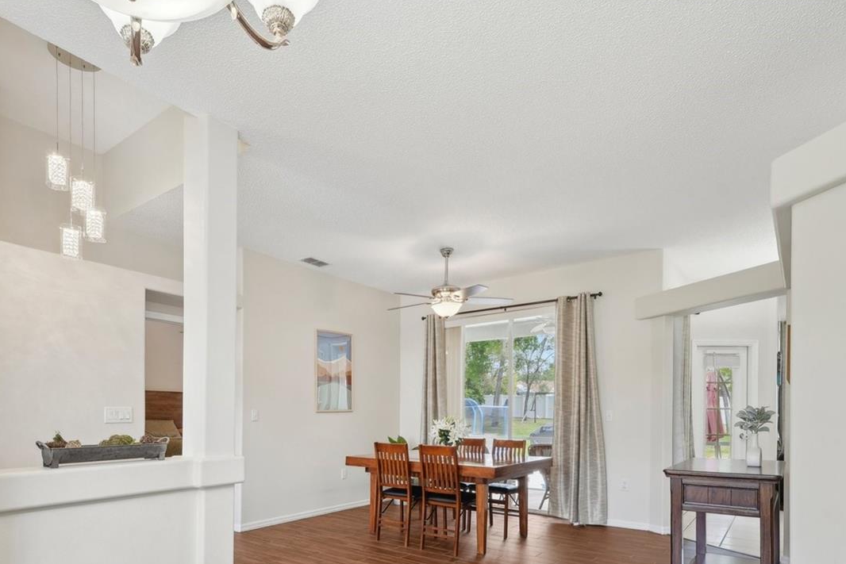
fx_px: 494
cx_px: 352
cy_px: 414
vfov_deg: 56.9
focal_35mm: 21
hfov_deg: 80.5
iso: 200
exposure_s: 1/10
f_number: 8
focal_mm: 14
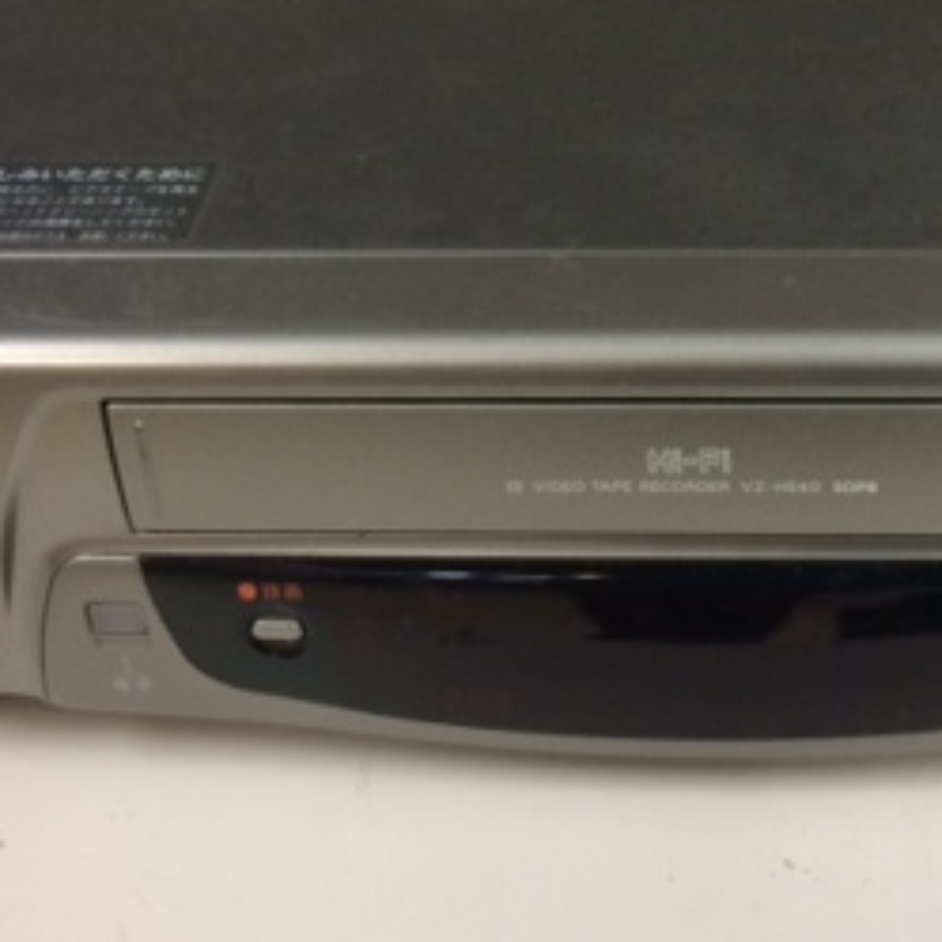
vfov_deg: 25.7
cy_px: 216
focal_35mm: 66
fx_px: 2032
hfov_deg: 25.8
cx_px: 711
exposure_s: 1/33
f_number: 2.2
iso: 200
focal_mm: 4.15
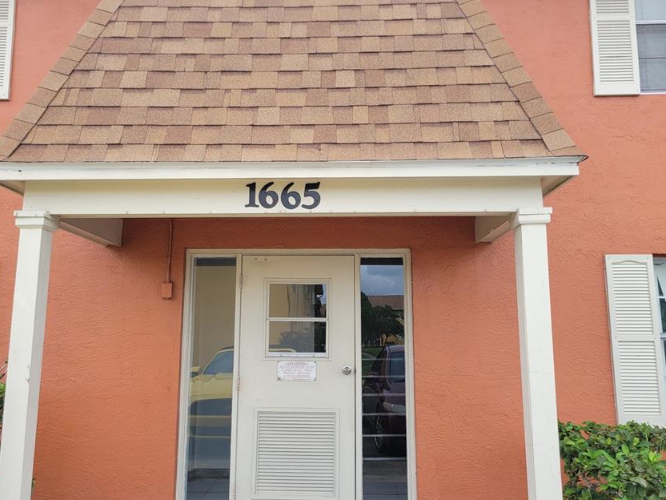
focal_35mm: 32
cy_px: 240
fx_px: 616
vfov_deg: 44.2
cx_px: 339
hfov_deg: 56.8
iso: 40
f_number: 1.8
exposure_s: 1/662
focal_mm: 5.4
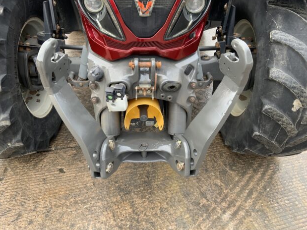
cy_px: 113
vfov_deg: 46.8
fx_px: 266
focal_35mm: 30
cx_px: 149
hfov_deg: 60.0
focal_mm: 3
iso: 40
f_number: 1.8
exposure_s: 1/122
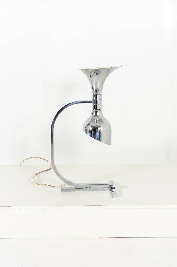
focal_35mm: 52
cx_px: 88
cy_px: 134
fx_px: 389
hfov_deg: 25.6
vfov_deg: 37.9
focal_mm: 35
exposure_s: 1/160
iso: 100
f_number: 16
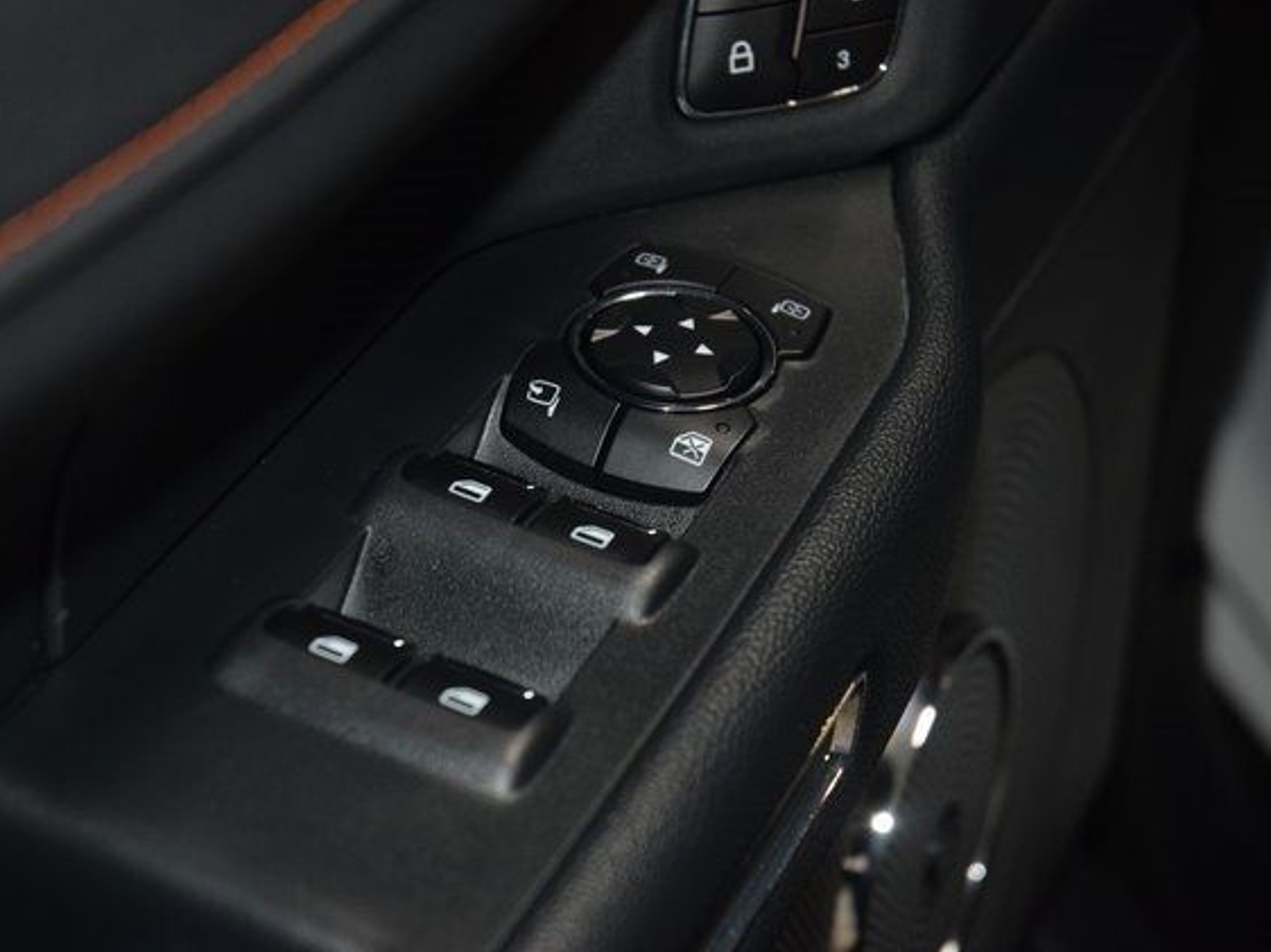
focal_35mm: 115
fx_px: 4221
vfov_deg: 12.9
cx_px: 554
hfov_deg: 17.1
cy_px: 476
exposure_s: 1/125
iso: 1600
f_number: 4.5
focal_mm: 70
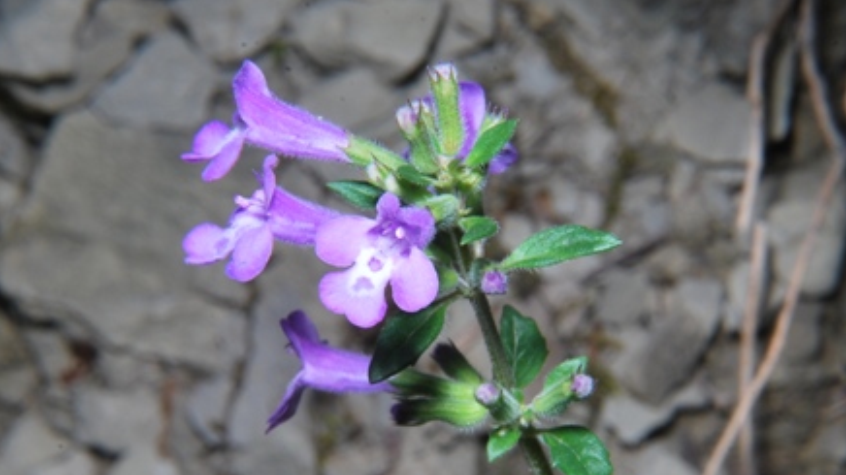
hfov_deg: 9.8
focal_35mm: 220
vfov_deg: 5.5
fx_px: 4929
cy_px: 285
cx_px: 423
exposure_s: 1/100
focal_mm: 95
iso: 100
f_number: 29
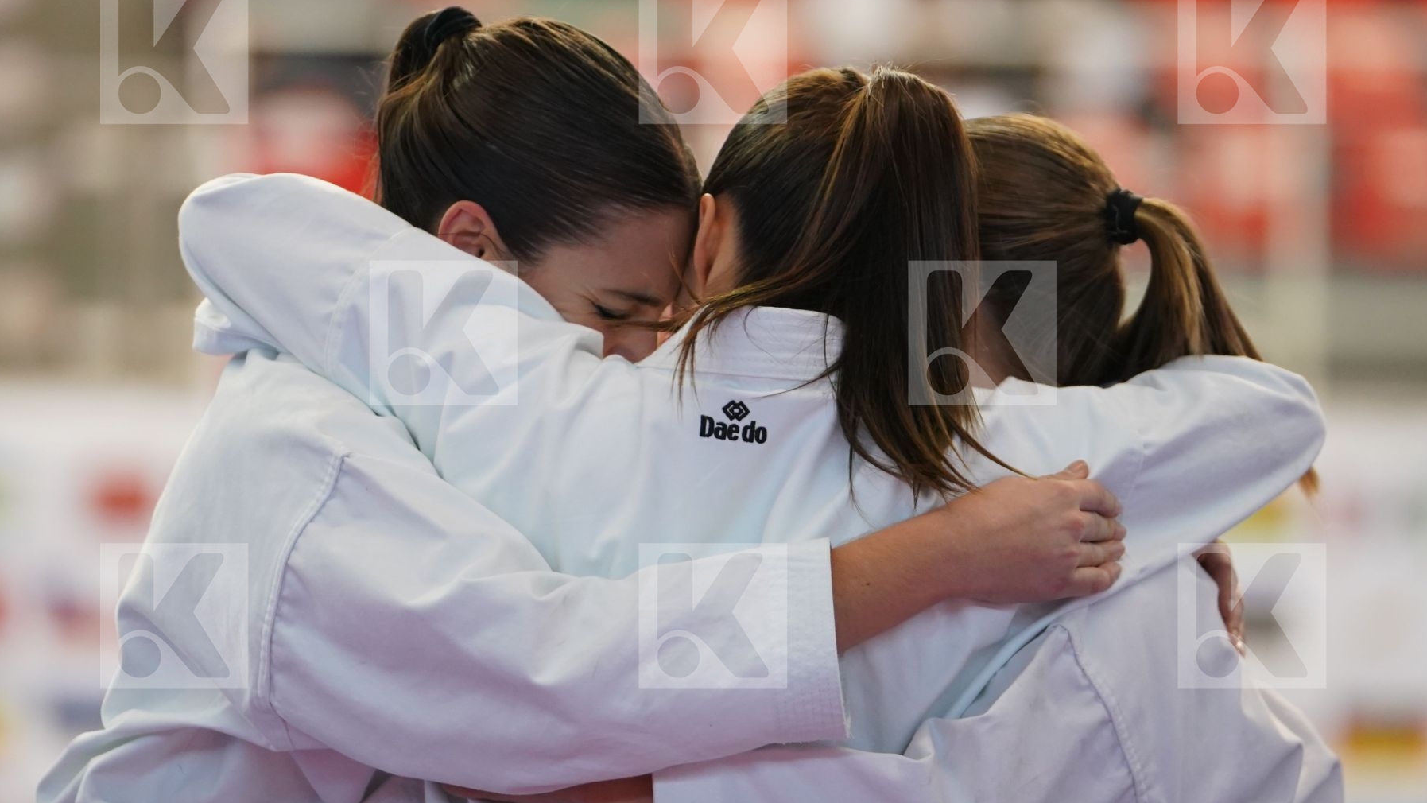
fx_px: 10293
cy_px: 333
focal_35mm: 272
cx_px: 713
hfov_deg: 7.9
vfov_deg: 4.5
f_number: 2.8
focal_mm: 173
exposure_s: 1/500
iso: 2000
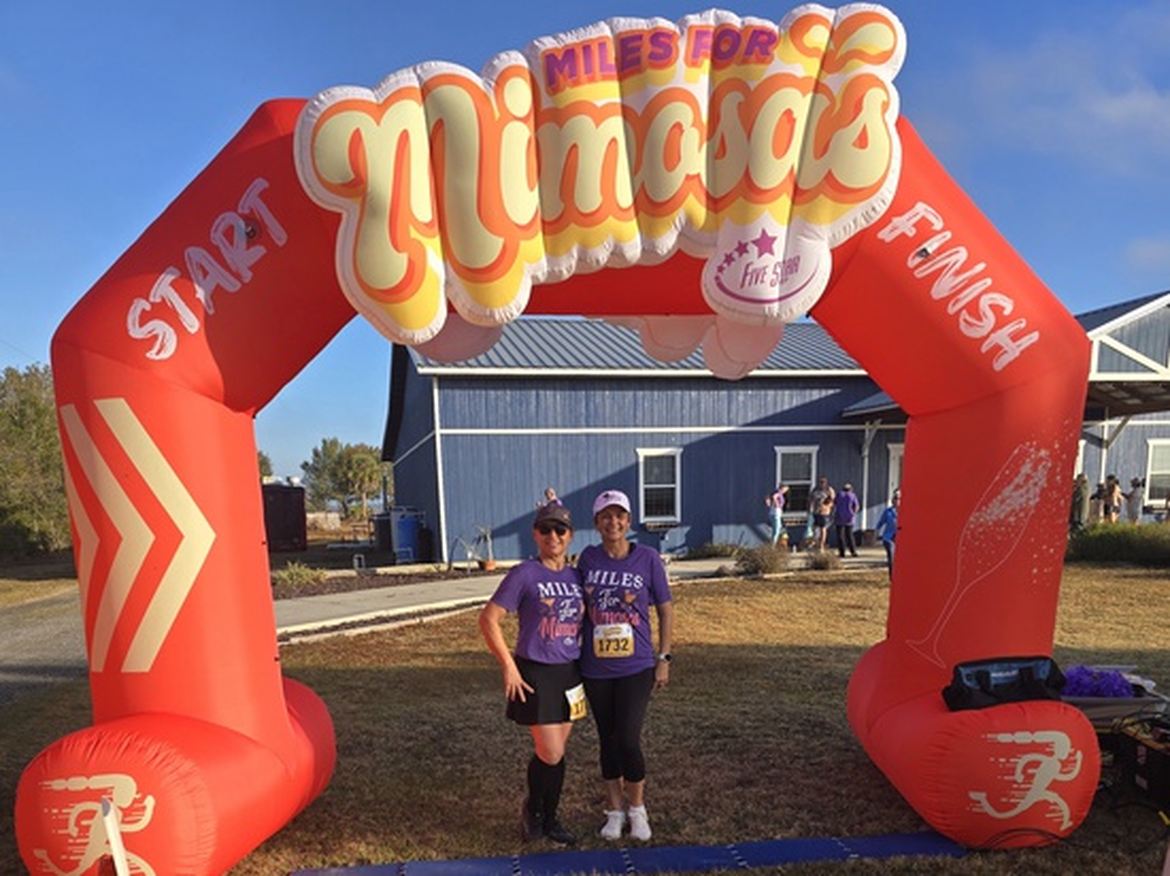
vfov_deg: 58.8
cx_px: 585
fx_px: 777
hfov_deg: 73.9
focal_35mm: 23
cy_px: 438
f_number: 1.7
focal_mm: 6.3
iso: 12
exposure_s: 1/476
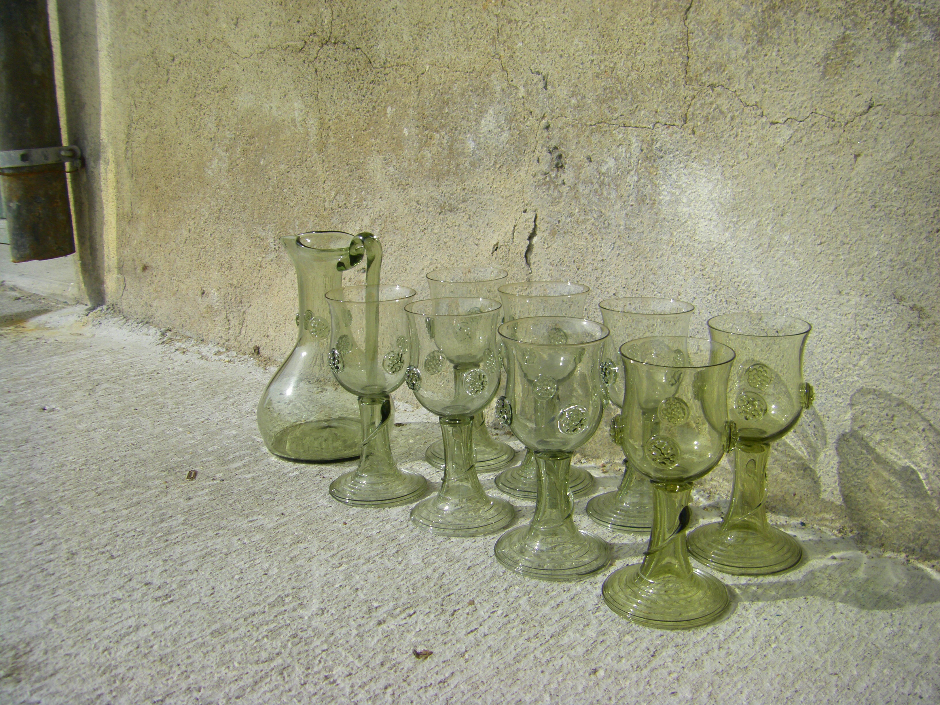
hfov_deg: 49.0
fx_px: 1032
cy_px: 352
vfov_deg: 37.7
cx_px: 470
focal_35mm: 38
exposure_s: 1/250
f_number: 7
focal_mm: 6.3
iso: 64
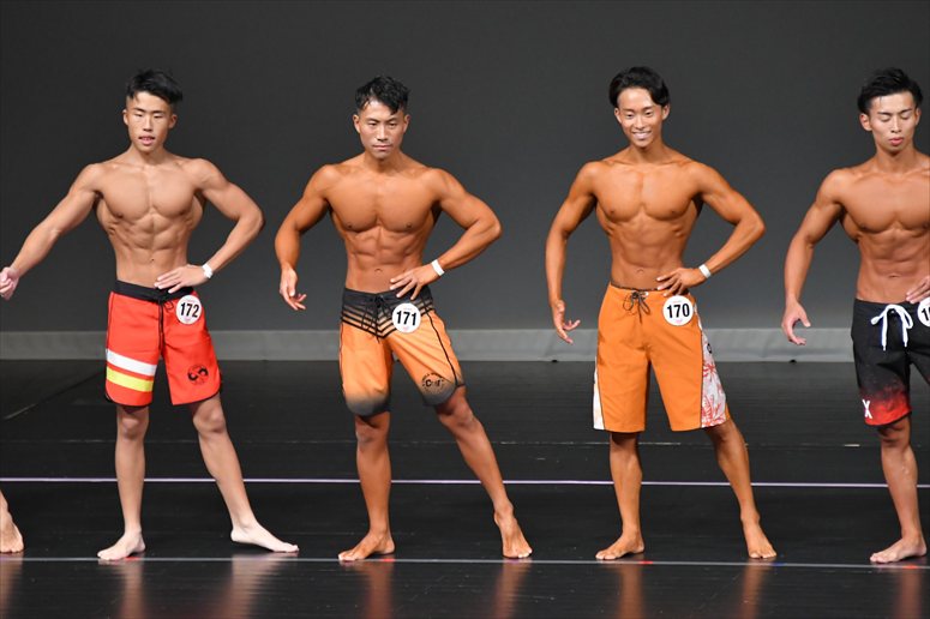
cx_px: 465
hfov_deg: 6.0
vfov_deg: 4.0
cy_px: 310
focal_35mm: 345
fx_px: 8908
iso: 4000
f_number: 5.6
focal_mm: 230
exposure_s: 1/400
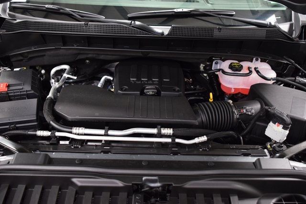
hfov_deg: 53.1
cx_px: 153
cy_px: 102
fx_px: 306
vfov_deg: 36.9
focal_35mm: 36
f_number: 2.8
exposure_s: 1/50
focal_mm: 24
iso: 1600
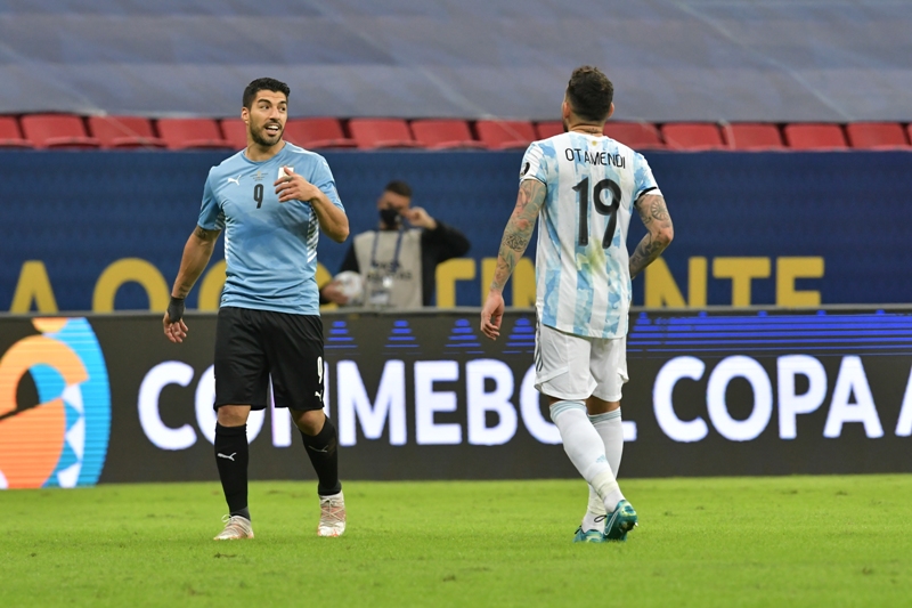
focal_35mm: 600
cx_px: 456
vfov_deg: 2.3
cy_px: 304
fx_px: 15196
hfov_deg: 3.4
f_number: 6.3
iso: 3200
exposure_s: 1/500
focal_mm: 400
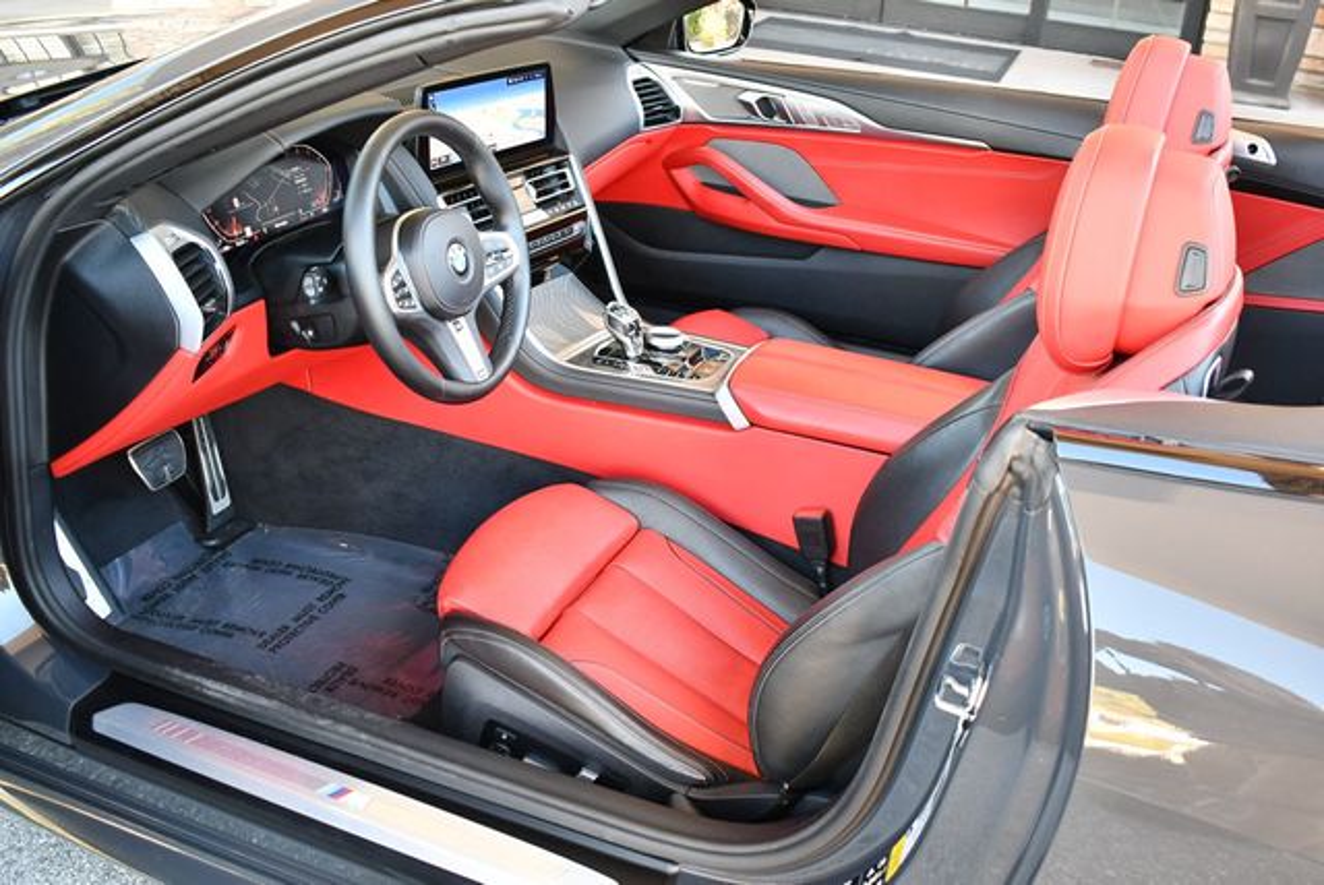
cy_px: 442
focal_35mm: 36
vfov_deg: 36.9
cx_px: 662
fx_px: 1325
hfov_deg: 53.1
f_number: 3.5
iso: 800
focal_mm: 18
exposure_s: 1/125
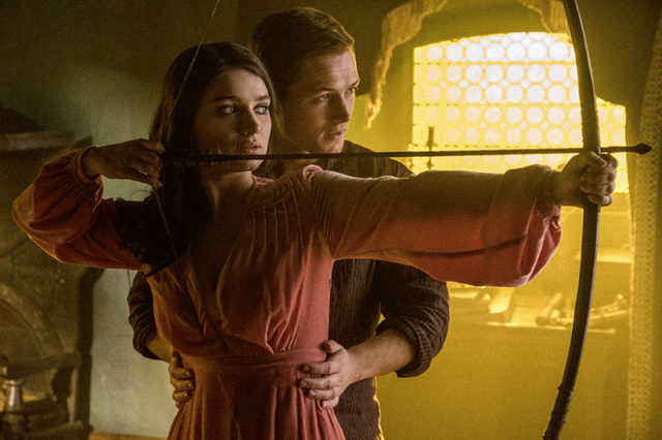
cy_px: 220
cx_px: 331
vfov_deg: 20.6
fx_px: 1213
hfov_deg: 30.5
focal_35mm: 66
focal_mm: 44.1
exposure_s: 1/160
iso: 1250
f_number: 3.6
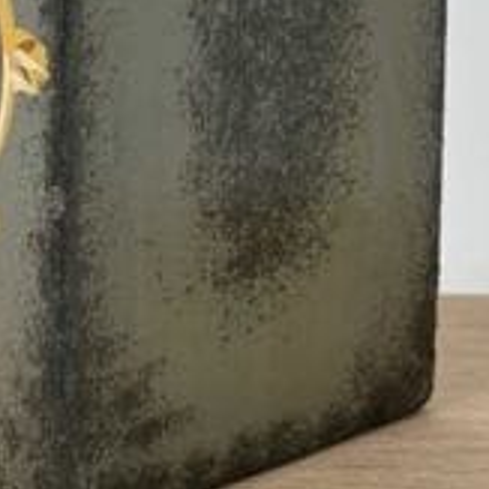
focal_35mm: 188
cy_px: 52
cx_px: 72
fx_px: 3005
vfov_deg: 9.3
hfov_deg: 9.3
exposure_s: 1/858
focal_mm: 5.96
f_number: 1.6
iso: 32
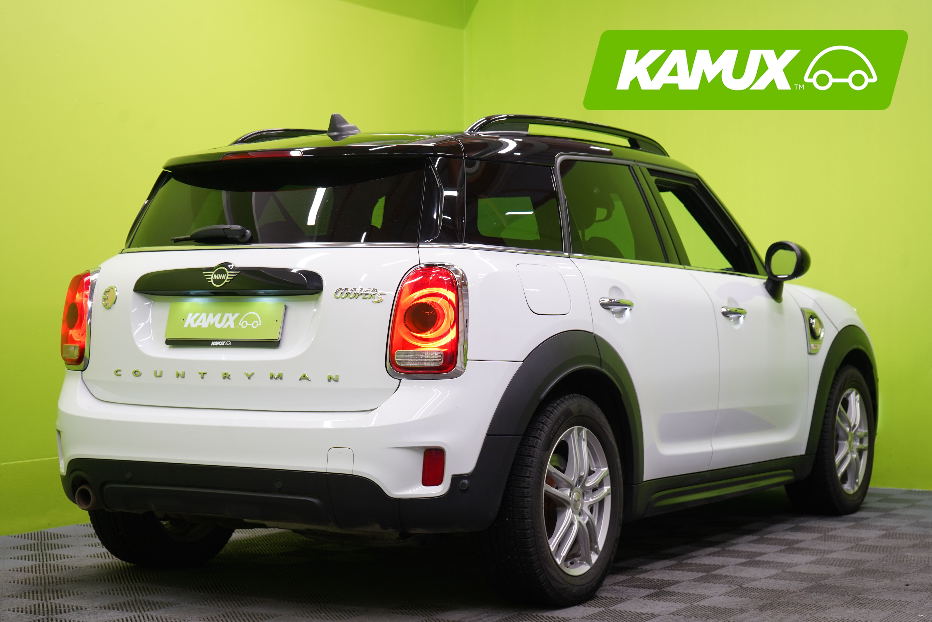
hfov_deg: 30.5
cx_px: 466
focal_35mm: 66
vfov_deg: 20.6
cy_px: 311
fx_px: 1709
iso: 400
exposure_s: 1/25
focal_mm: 66
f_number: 5.6
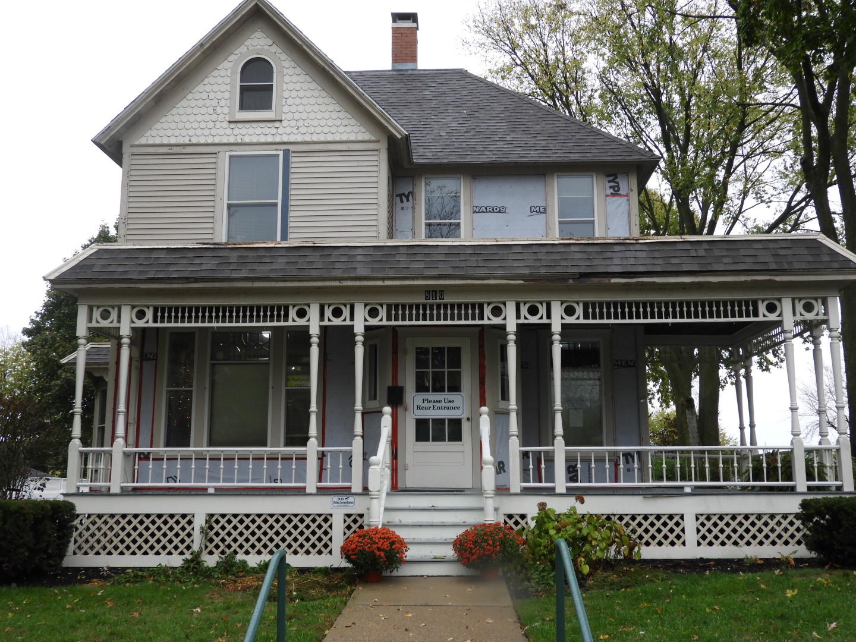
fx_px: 865
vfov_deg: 40.7
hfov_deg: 52.6
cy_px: 321
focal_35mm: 35
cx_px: 428
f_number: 3.8
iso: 100
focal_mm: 6.3
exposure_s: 1/100
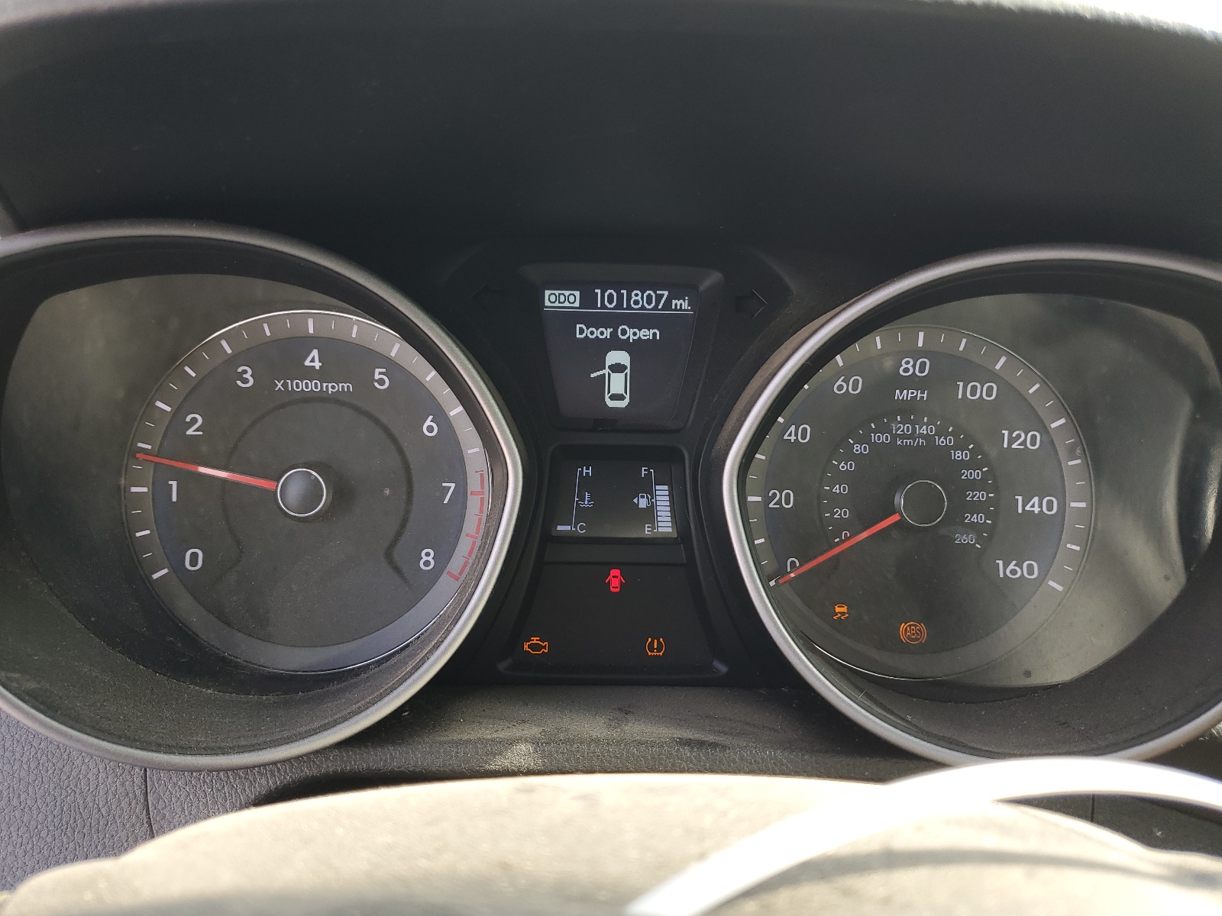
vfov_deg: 53.1
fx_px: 918
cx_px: 611
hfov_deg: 67.3
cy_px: 458
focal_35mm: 26
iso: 50
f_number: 1.5
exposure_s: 1/172
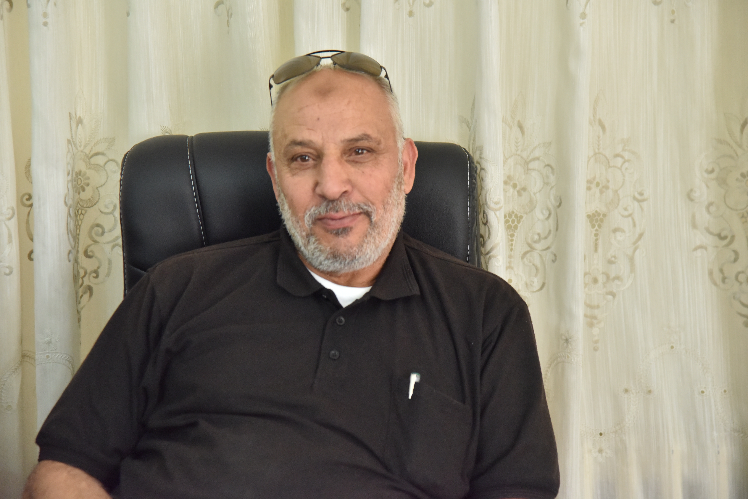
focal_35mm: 112
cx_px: 374
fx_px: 2327
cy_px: 250
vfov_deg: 12.2
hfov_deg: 18.3
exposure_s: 1/80
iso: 2500
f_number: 4.5
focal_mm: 112
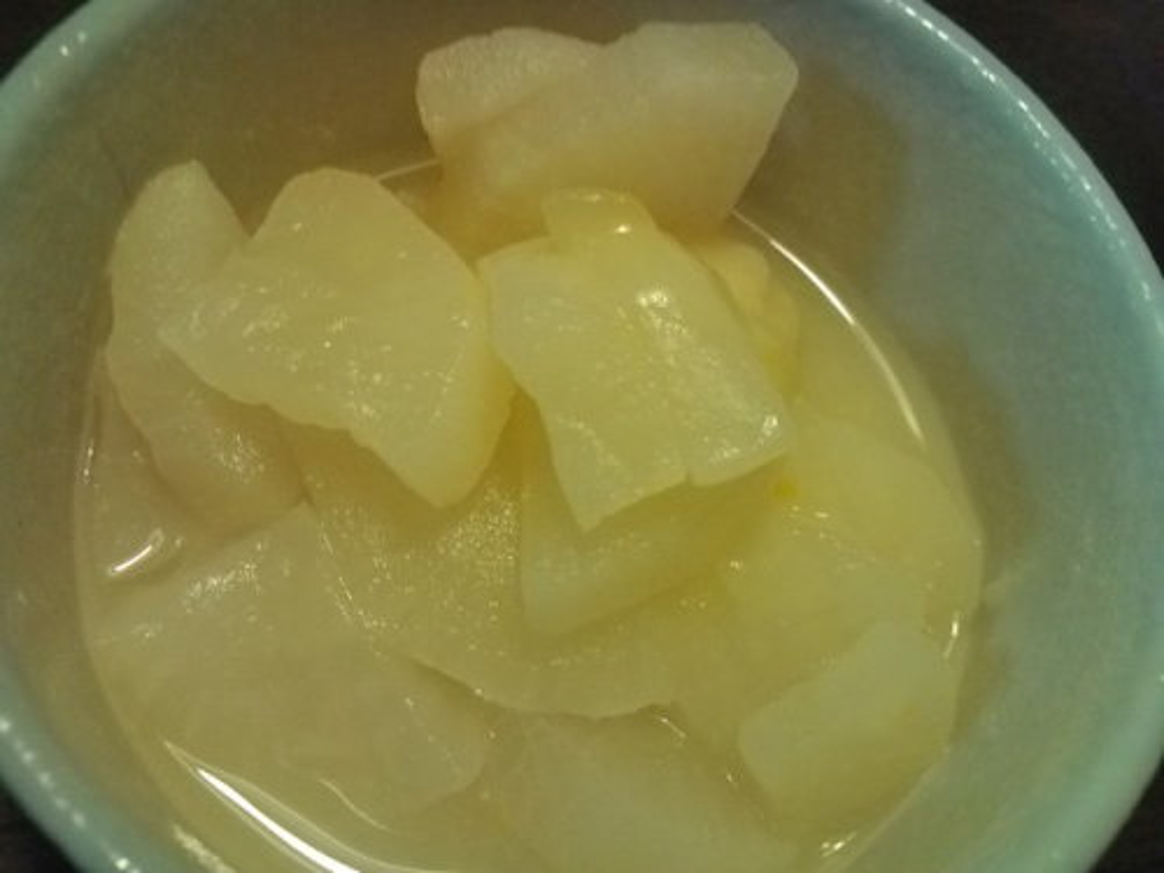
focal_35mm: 32
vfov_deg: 44.2
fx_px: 1076
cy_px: 436
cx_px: 582
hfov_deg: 56.8
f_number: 2.8
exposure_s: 1/20
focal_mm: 3.3
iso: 117
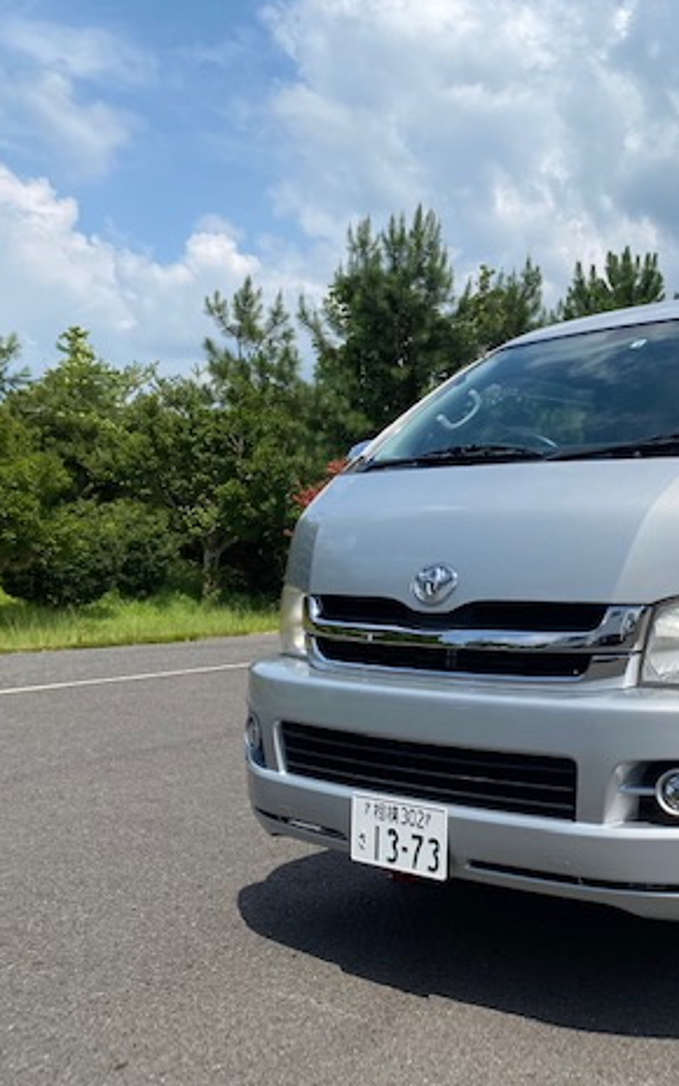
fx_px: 1125
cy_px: 545
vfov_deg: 51.5
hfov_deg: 30.4
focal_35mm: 38
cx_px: 731
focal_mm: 4.25
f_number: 1.8
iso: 32
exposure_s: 1/3984
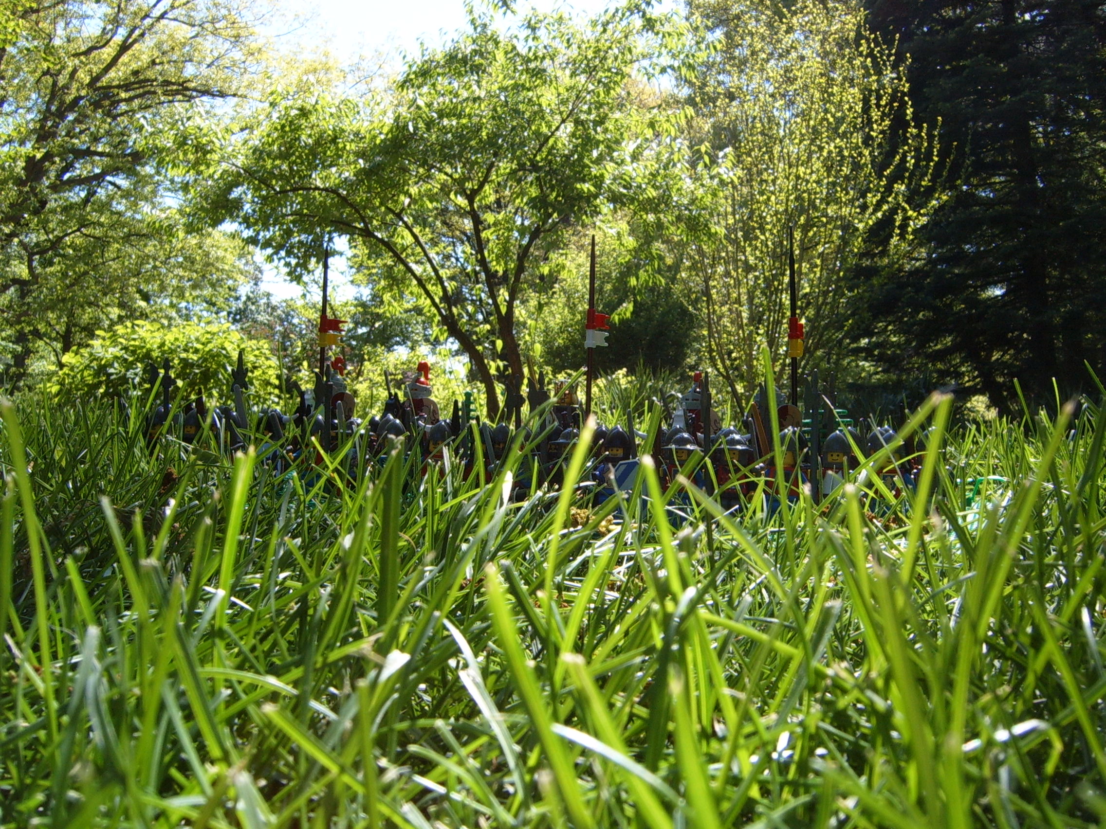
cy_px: 414
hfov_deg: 50.1
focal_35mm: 37
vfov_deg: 38.7
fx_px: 1182
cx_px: 553
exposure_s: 1/125
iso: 63
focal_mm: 6.2
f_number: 6
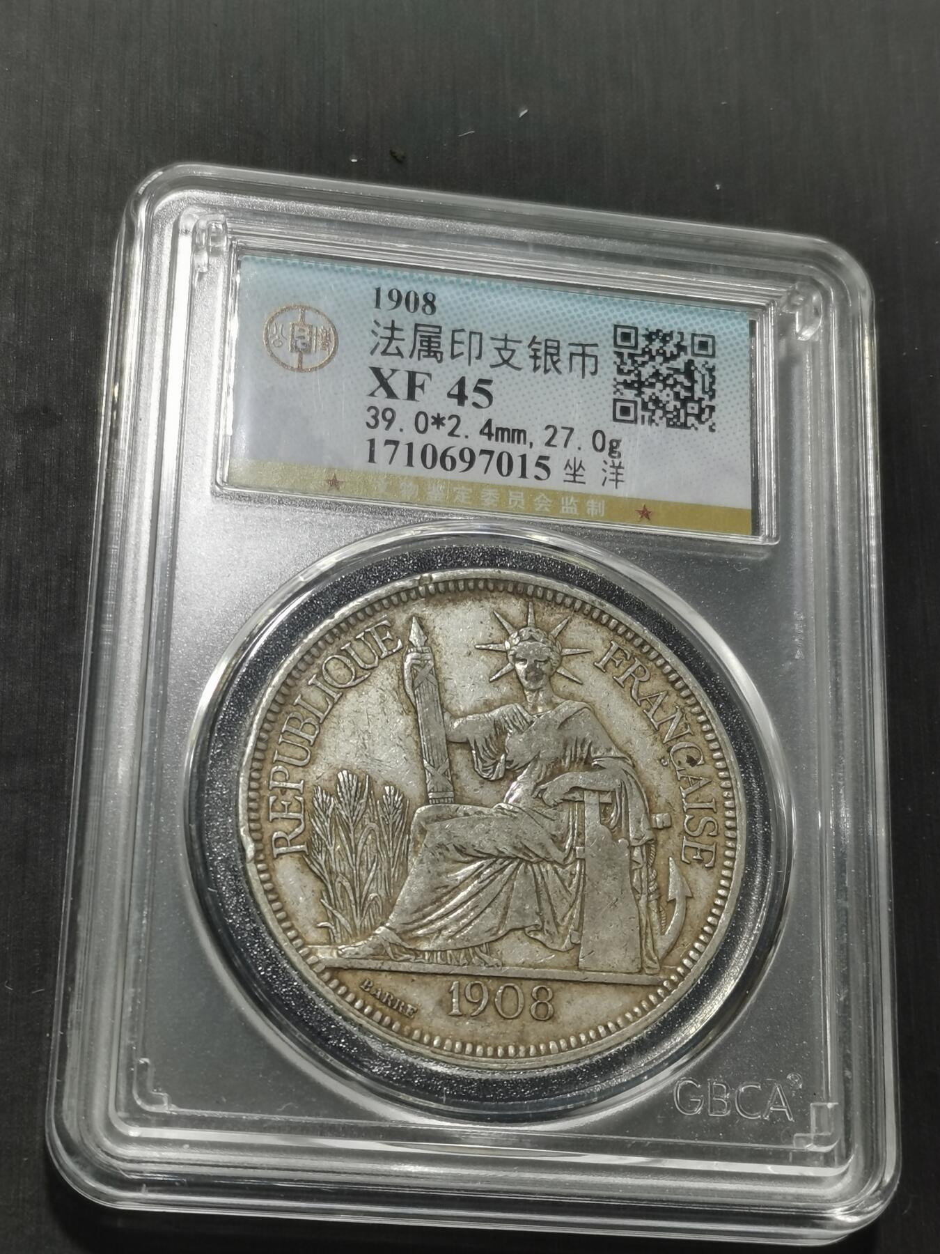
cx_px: 470
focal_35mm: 71
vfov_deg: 27.4
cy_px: 627
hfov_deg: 20.7
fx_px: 2571
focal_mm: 5.58
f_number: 1.8
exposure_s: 1/104
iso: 50
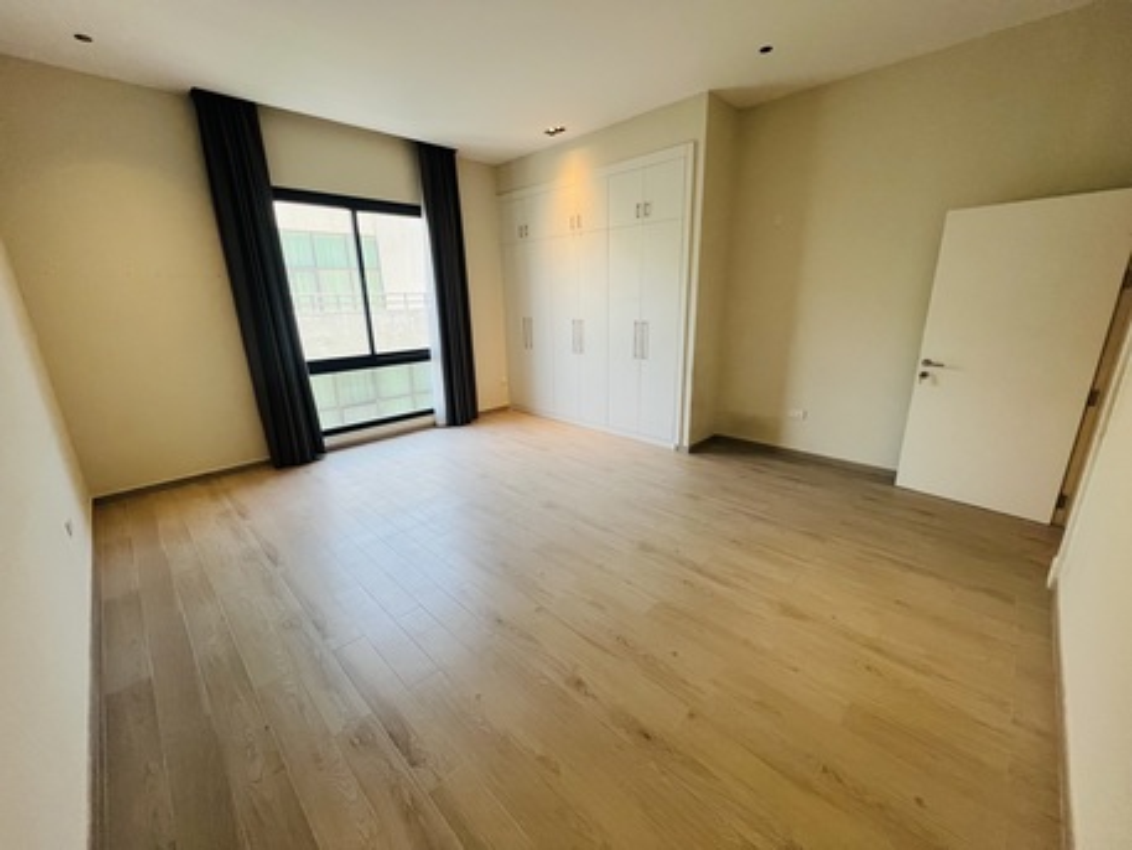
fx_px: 425
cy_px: 425
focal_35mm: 13
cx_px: 566
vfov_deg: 89.9
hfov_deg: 106.2
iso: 125
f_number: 1.8
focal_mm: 1.57
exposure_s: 1/100
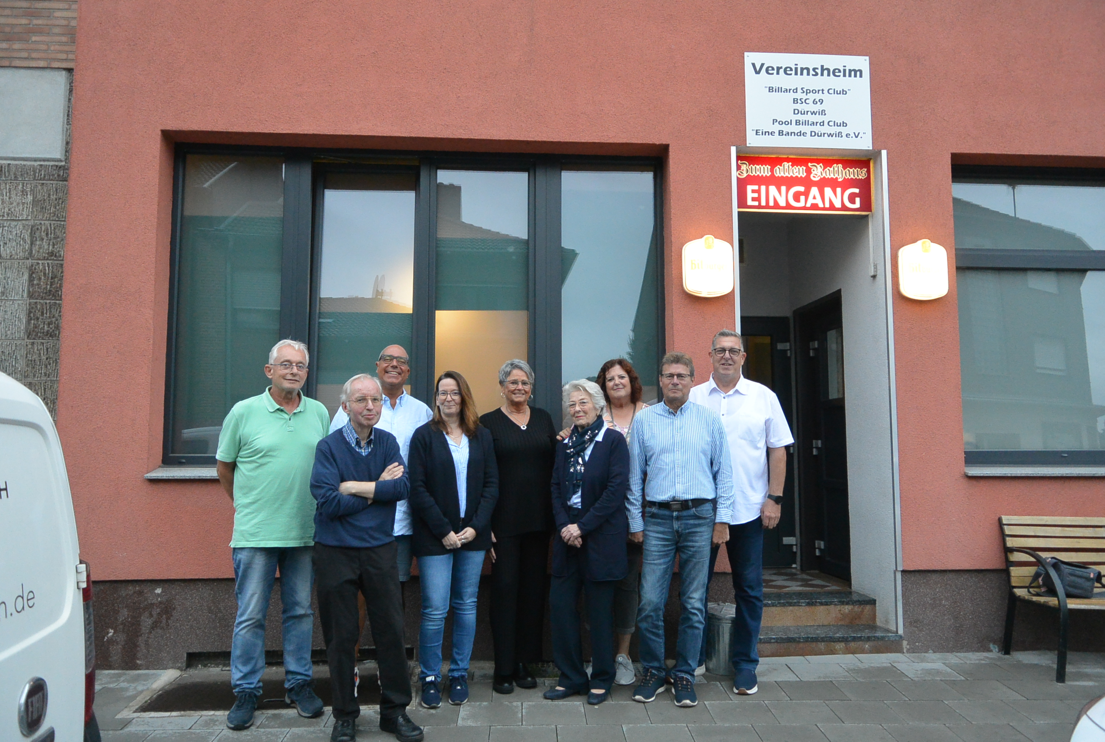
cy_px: 371
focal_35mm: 27
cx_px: 552
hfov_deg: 67.3
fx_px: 830
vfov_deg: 48.1
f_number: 3.5
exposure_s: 1/60
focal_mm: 10
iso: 800
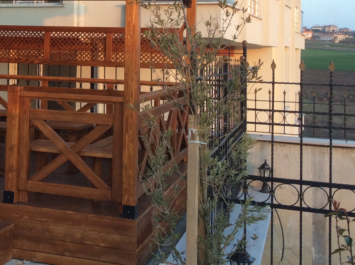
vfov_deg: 22.0
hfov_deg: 28.8
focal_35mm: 65
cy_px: 29
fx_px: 666
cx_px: 43
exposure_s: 1/100
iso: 40
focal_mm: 3.3
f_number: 2.4
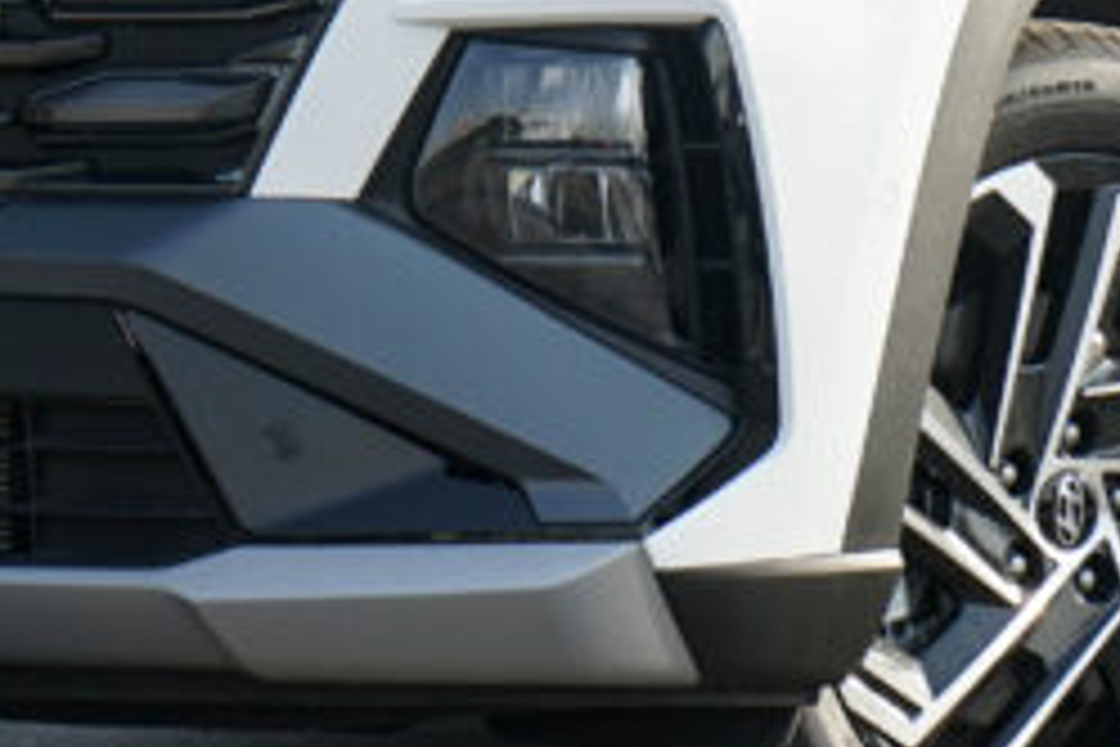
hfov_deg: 7.2
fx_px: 8959
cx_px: 504
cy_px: -277
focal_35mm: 288
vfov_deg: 4.7
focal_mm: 70
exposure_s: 1/400
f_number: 8
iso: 400
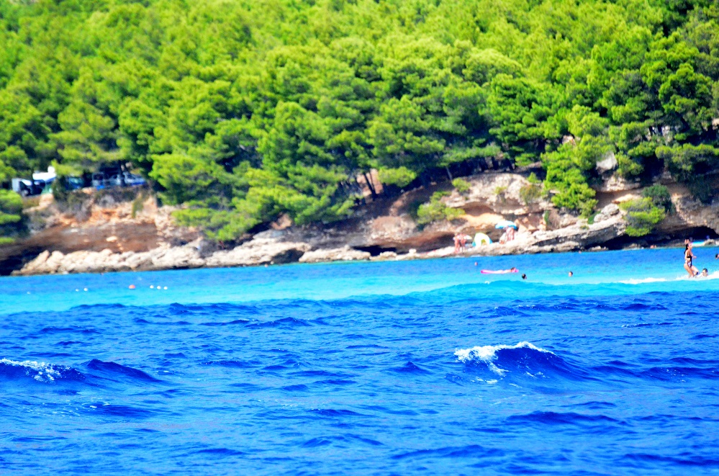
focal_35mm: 450
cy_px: 238
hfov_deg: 4.6
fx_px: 8966
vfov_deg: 3.0
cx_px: 360
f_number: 5.6
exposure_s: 1/8000
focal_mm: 300
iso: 5000
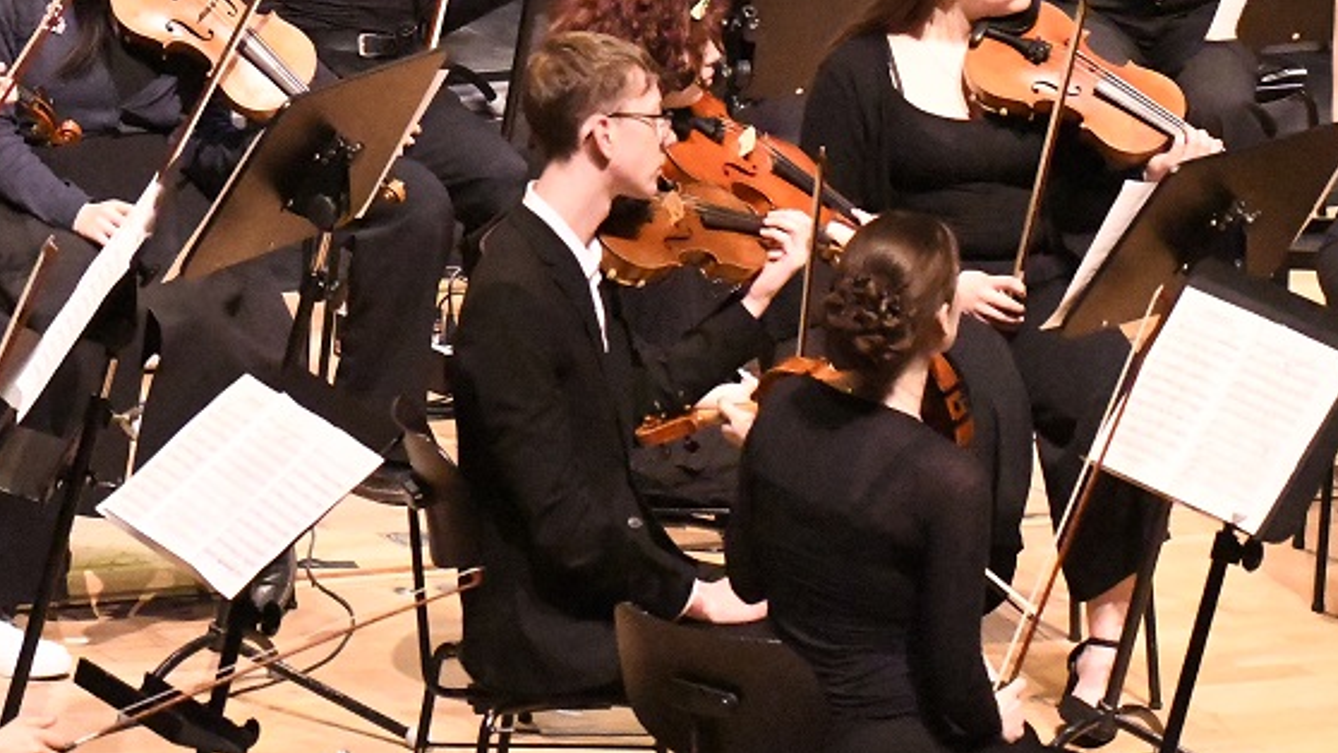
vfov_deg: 2.6
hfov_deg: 4.6
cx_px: -197
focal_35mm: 465
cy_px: -428
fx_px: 16499
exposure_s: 1/800
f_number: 5
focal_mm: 150
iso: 25600
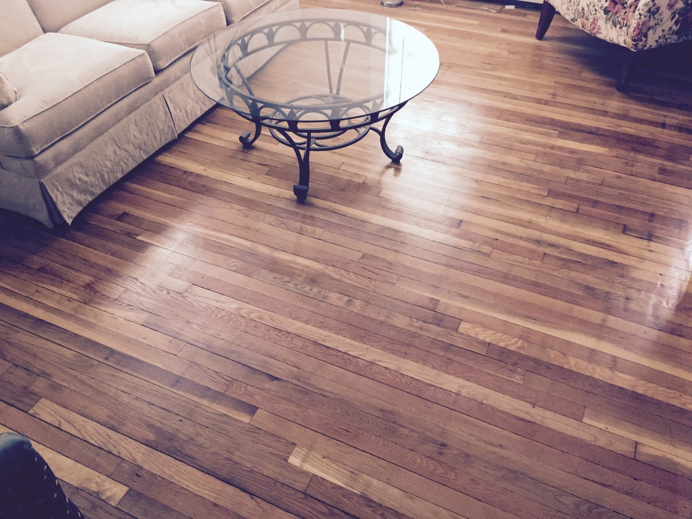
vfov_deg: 48.2
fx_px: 580
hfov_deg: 61.7
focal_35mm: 29
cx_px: 346
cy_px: 260
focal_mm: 4.15
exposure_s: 1/30
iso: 200
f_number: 2.2
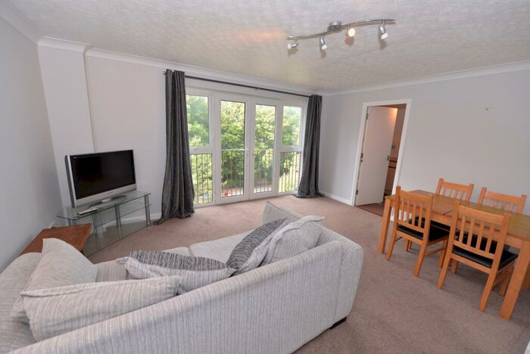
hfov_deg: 104.2
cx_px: 265
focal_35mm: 14
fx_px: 206
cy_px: 177
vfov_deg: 81.3
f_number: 4.5
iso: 200
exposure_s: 1/80
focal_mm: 14
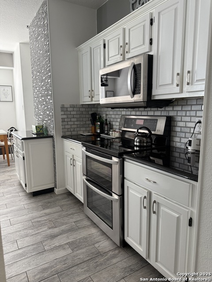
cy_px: 141
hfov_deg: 56.8
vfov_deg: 71.6
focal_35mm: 24
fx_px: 196
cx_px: 106
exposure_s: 1/60
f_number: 1.78
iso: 250
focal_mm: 6.76
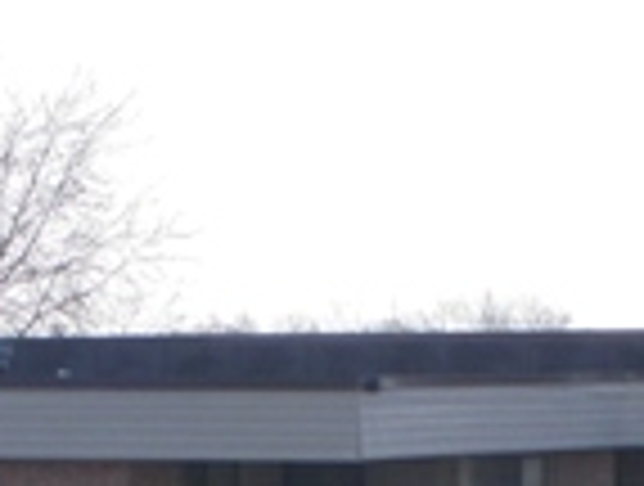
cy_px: 639
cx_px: 365
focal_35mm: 290
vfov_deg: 5.1
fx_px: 5409
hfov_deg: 6.8
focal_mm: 11.76
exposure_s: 1/160
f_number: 5.6
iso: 50
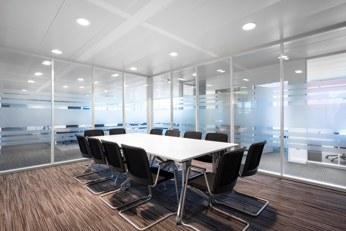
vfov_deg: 67.4
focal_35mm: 18
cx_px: 173
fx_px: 173
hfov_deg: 90.0
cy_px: 116
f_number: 11
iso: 500
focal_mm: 18
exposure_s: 1/10
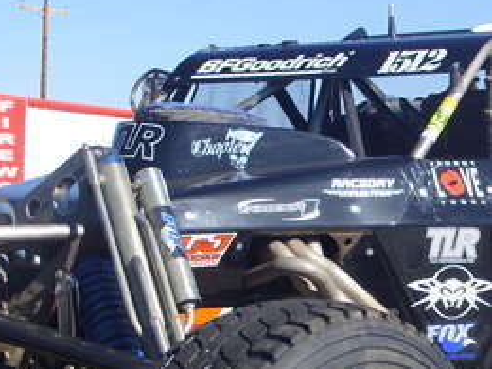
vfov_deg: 12.6
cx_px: 312
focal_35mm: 117
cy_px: 299
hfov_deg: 16.8
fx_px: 1663
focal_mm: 7.8
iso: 50
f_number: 2.8
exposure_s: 1/1414
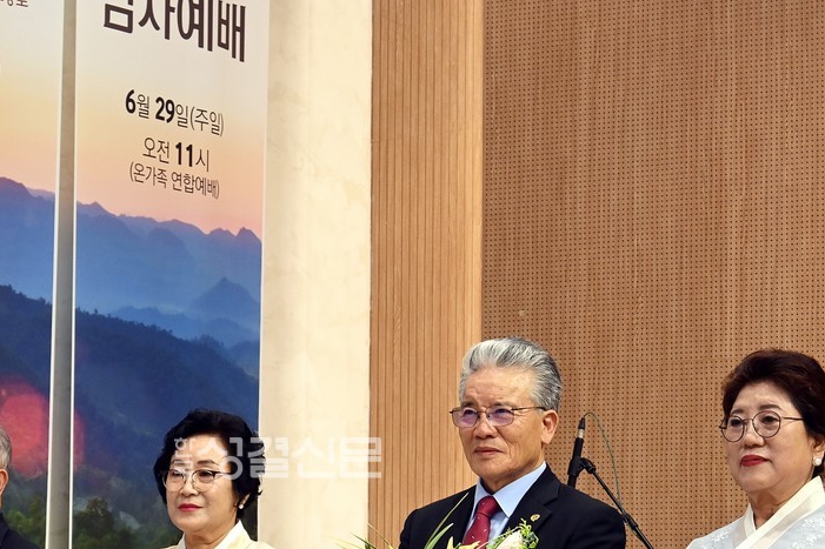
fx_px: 3139
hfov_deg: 14.9
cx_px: 270
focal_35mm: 137
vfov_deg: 10.0
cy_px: 457
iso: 500
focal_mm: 50
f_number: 6.3
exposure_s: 1/60
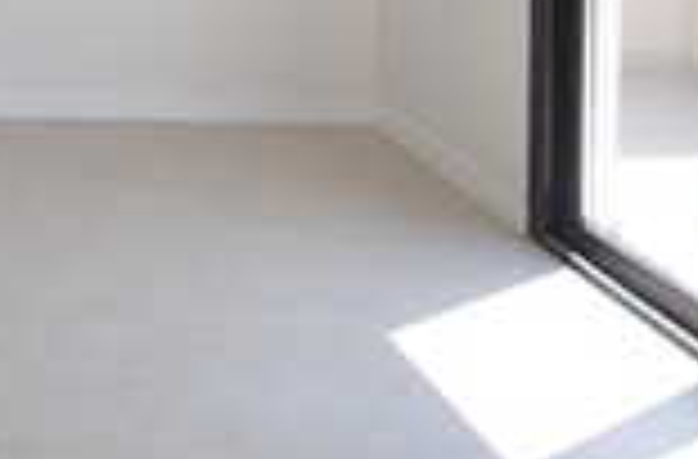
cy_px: -288
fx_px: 1494
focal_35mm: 77
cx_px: -340
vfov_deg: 15.7
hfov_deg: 22.0
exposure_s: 1/200
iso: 400
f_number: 7.1
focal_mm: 11
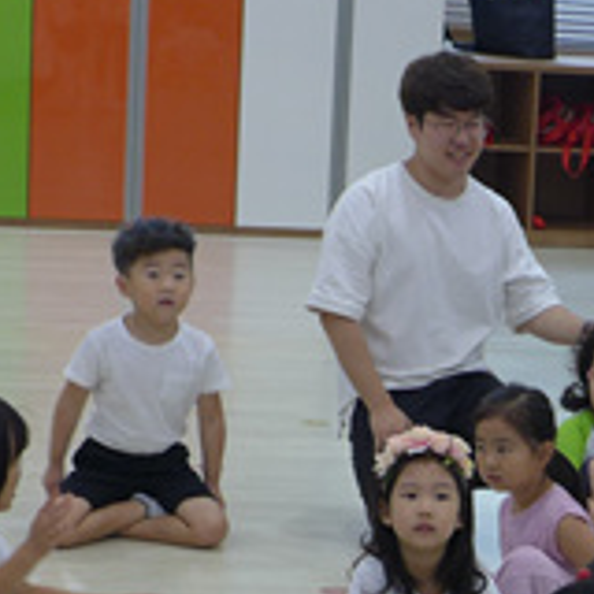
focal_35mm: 166
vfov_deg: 10.3
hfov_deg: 10.3
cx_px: 754
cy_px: 746
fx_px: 3223
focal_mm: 9.2
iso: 100
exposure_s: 1/80
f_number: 1.8
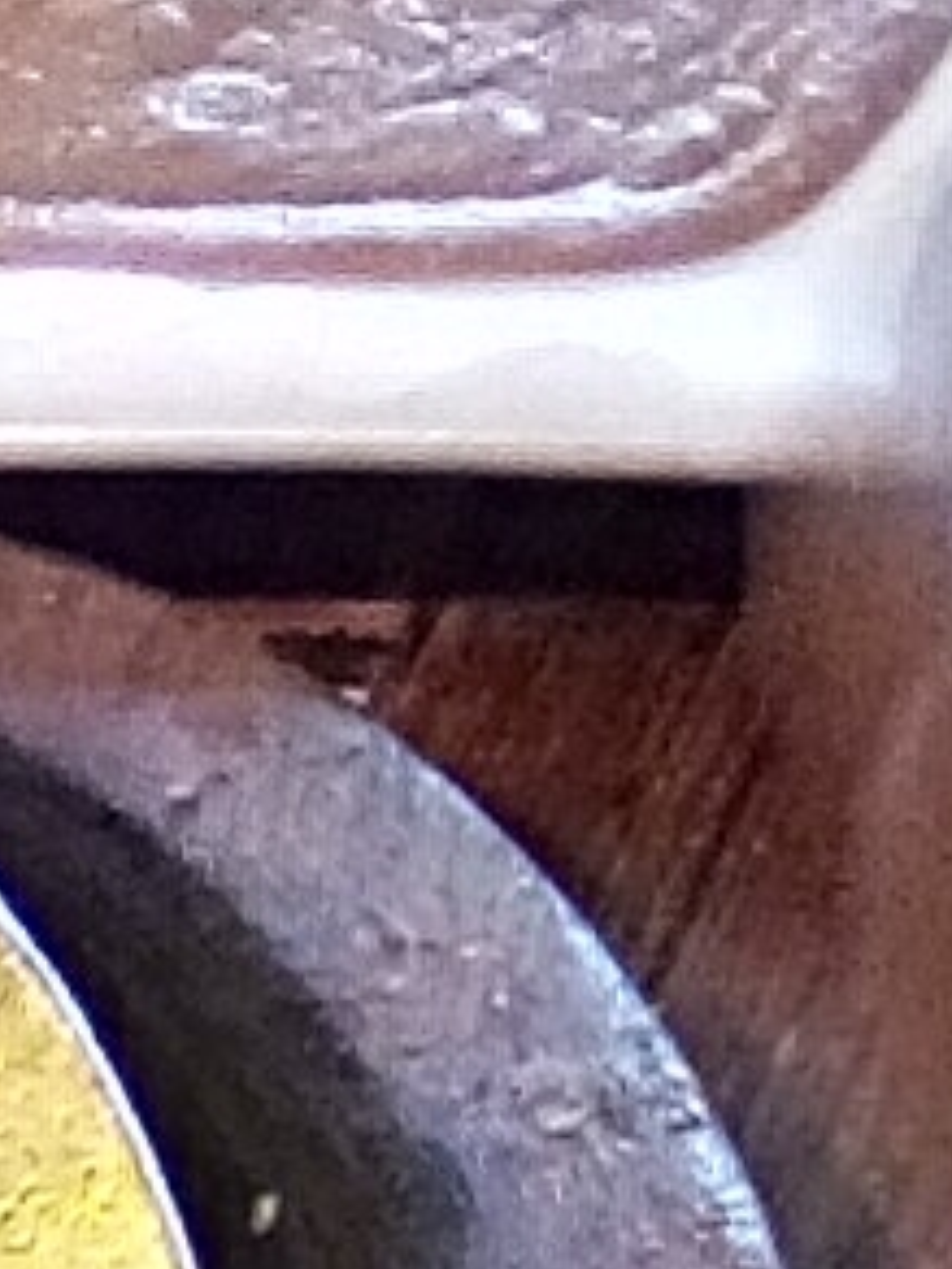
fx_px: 7040
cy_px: 1869
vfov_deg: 10.0
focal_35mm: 192
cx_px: -774
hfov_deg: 7.5
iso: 305
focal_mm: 2.9
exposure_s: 1/20
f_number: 2.8
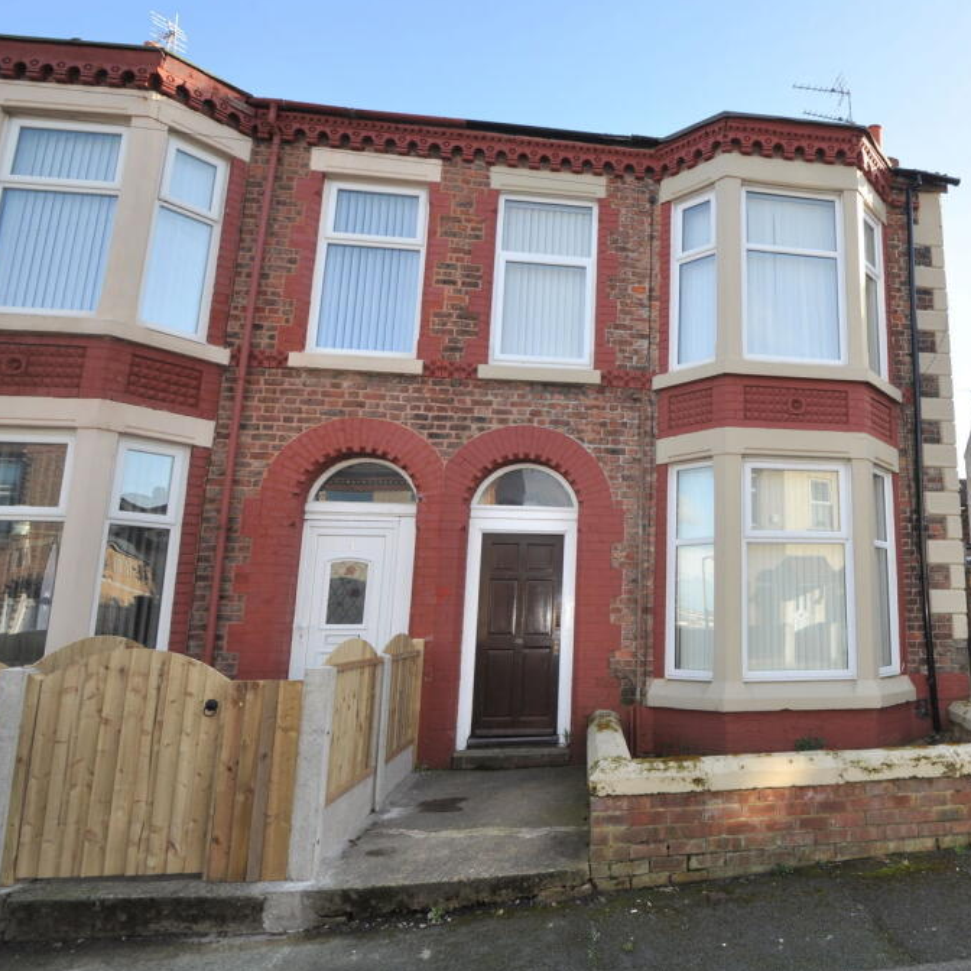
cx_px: 725
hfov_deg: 64.8
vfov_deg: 68.8
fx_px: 708
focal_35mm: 22
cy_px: 486
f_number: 8
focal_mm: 11.5
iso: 200
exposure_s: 1/200
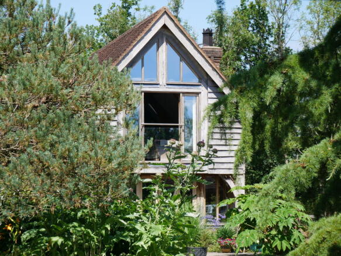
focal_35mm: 120
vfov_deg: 12.3
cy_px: 128
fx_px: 1182
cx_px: 170
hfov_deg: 16.4
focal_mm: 60
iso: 200
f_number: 7.1
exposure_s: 1/320
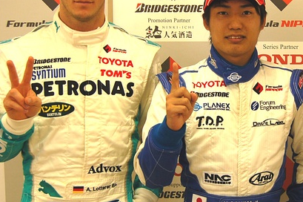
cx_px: 236
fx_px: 512
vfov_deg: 22.2
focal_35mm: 61
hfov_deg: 32.2
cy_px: 85
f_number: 4
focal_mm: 23
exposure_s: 1/60
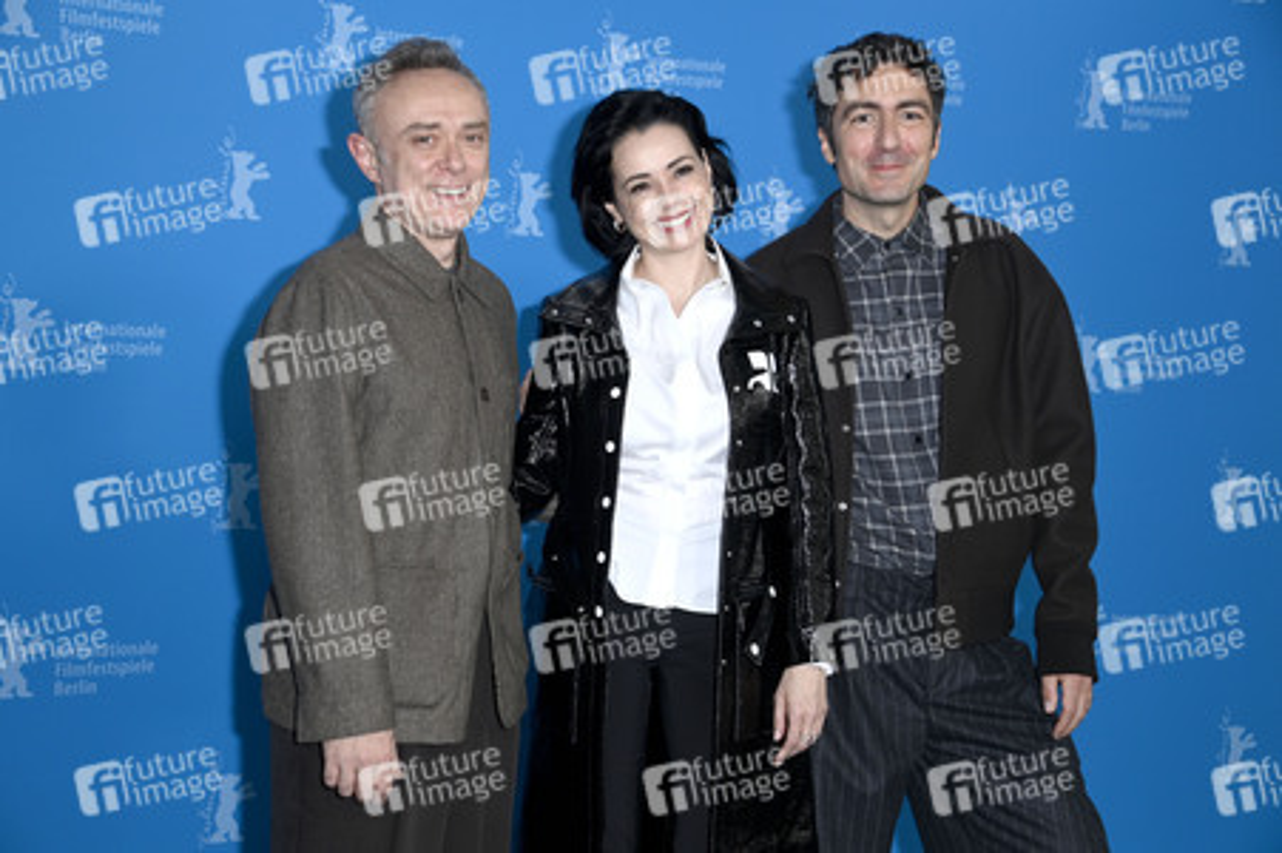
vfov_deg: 20.9
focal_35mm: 65
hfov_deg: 31.0
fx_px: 2313
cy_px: 426
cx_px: 641
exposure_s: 1/250
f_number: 5.6
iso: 640
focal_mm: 65
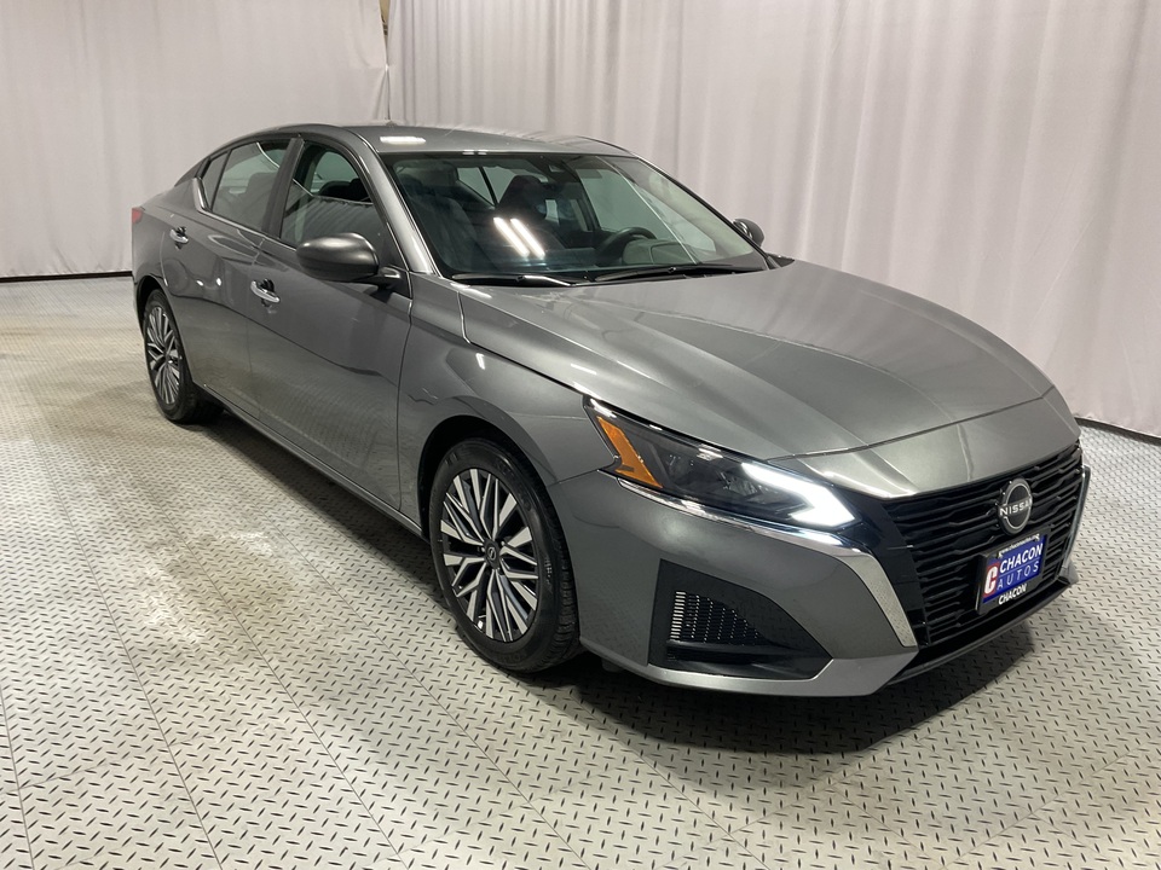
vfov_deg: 48.2
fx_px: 973
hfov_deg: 61.7
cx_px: 580
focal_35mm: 29
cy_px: 435
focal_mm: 3
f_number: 1.8
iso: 64
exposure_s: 1/60
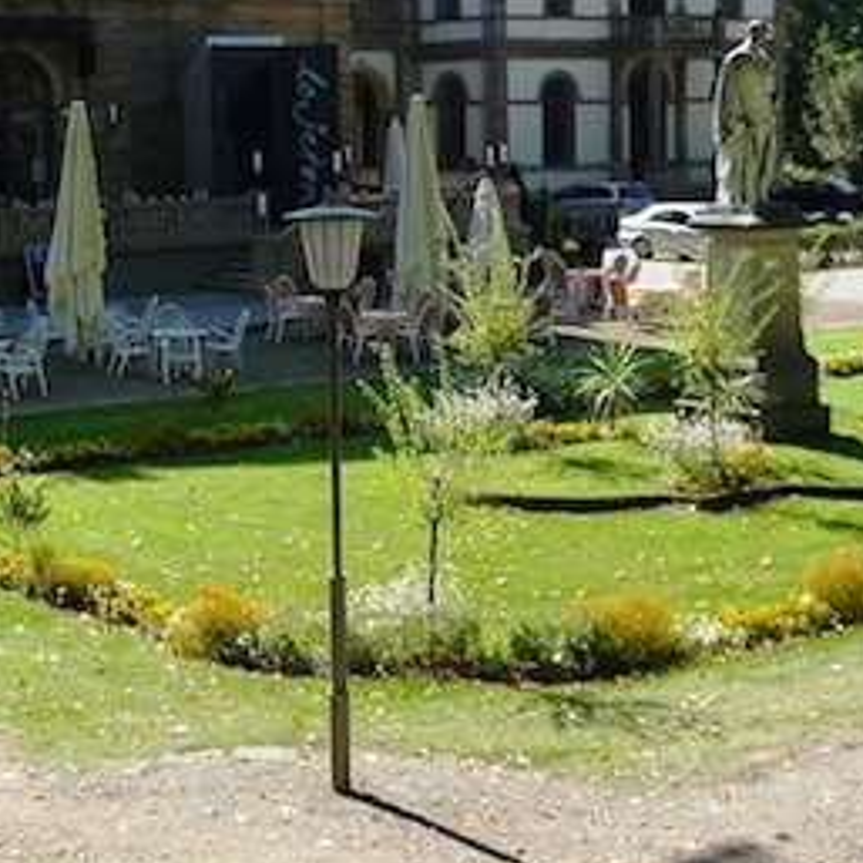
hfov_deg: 22.3
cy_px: 248
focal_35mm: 77
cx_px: 238
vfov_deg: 22.3
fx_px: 2172
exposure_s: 1/640
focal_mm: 4.7
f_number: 3.3
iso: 100
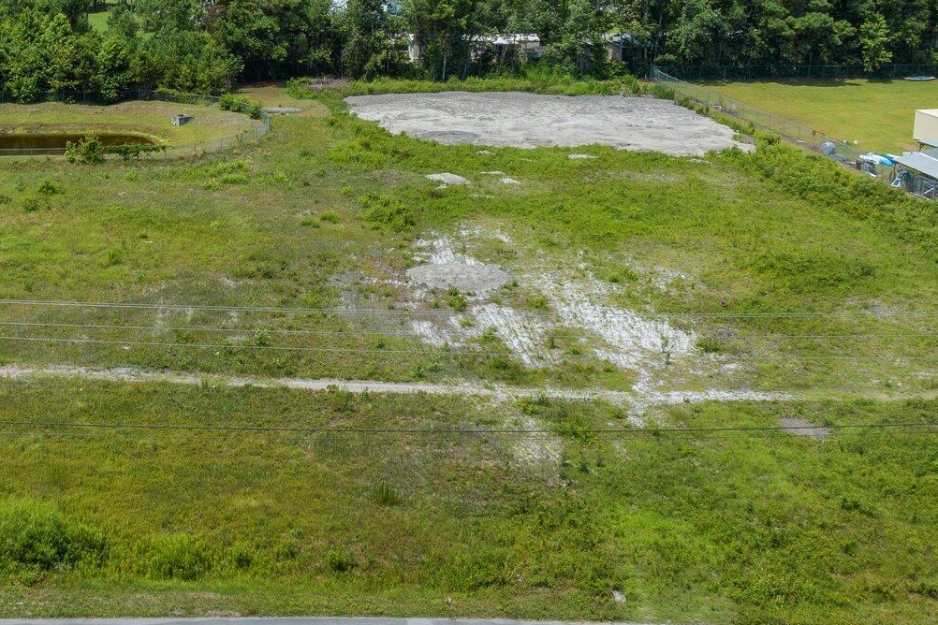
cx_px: 139
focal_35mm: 51
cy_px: 172
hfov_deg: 37.0
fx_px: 1329
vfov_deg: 26.2
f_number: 5.6
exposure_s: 1/800
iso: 100
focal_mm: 12.29
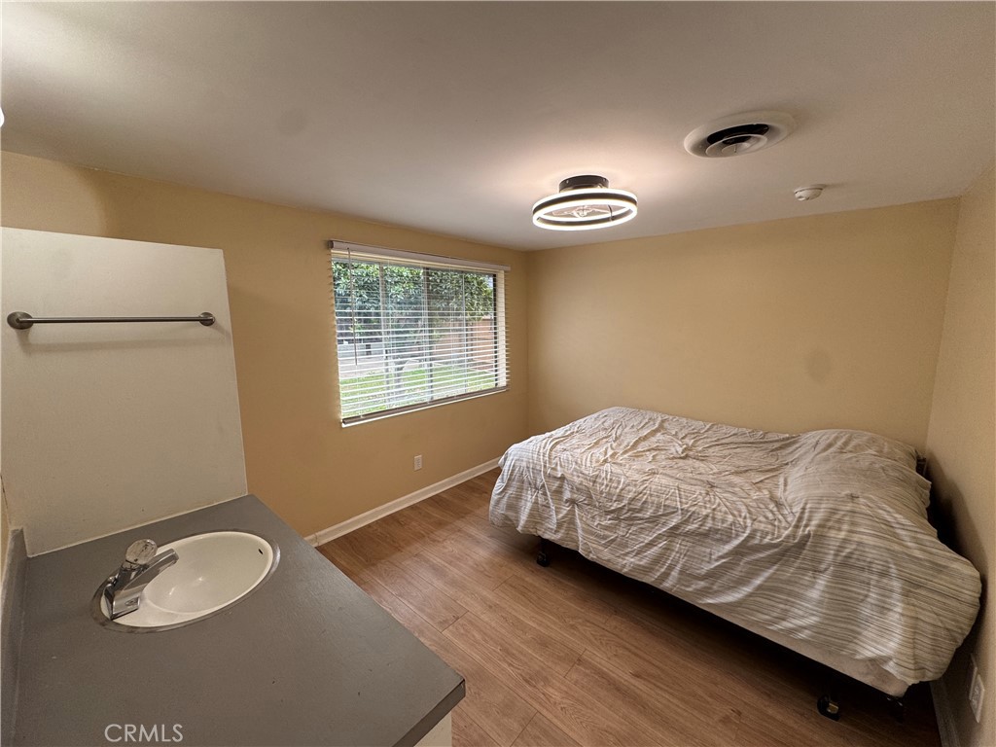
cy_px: 374
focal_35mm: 14
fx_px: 403
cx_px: 498
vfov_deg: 85.7
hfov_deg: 102.1
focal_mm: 2.22
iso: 80
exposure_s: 1/120
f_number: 2.2
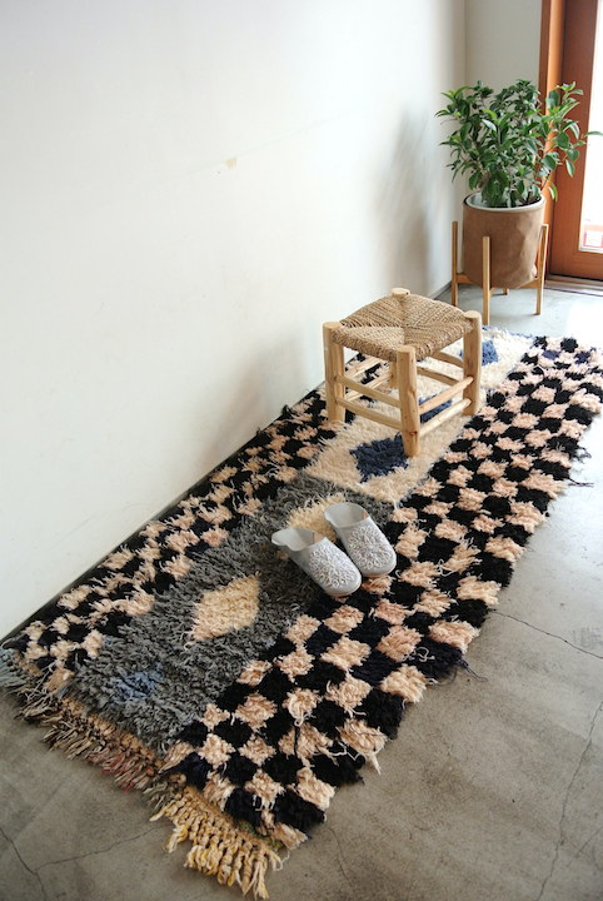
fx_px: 676
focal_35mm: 27
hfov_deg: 48.1
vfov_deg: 67.3
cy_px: 450
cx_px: 302
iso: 400
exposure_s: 1/80
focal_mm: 10
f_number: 3.5
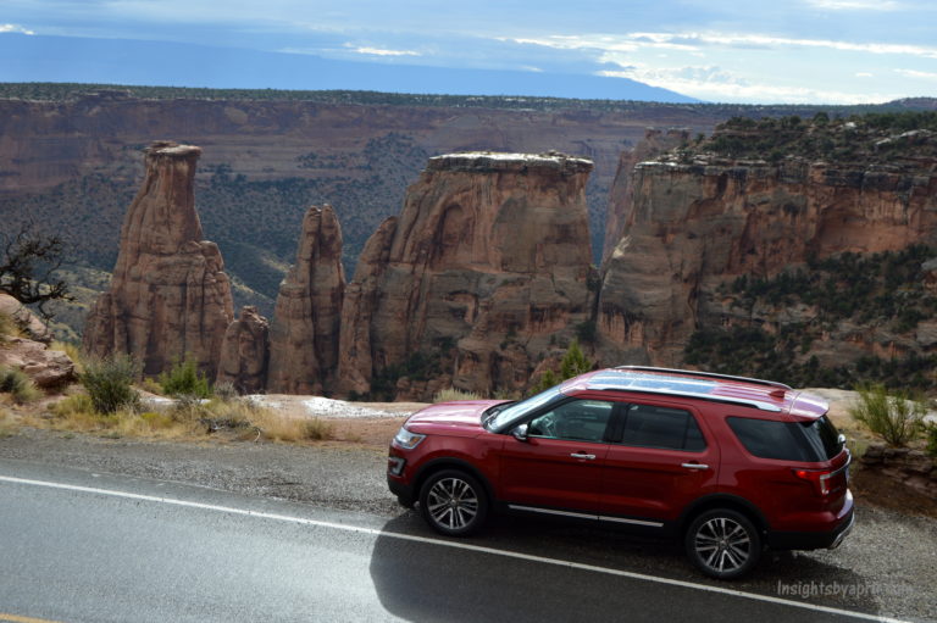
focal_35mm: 52
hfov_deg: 37.9
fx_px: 1366
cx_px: 468
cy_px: 312
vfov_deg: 25.7
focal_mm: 35
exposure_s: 1/250
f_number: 8
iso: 100
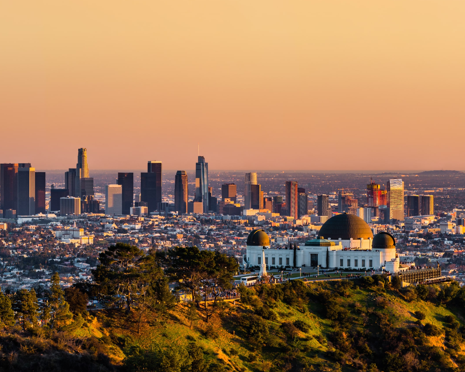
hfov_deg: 12.0
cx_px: 220
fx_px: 2216
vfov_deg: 9.6
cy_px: 185
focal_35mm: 161
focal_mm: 95
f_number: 9
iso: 100
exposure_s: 1/30
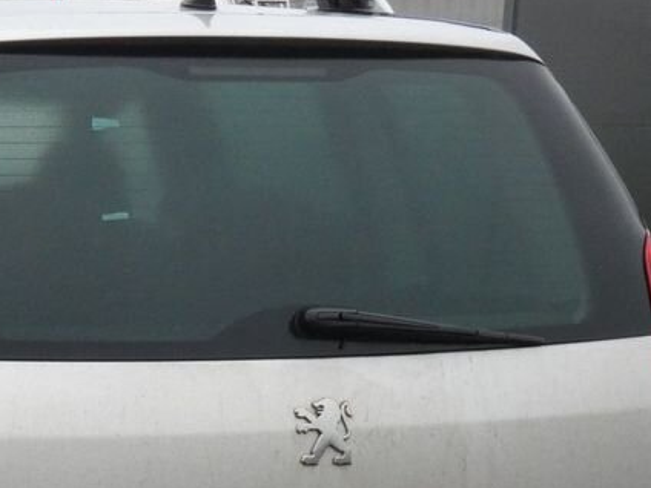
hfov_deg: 14.0
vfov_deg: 10.5
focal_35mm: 140
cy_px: 447
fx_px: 2633
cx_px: 123
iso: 500
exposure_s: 1/80
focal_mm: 10.4
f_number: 5.6
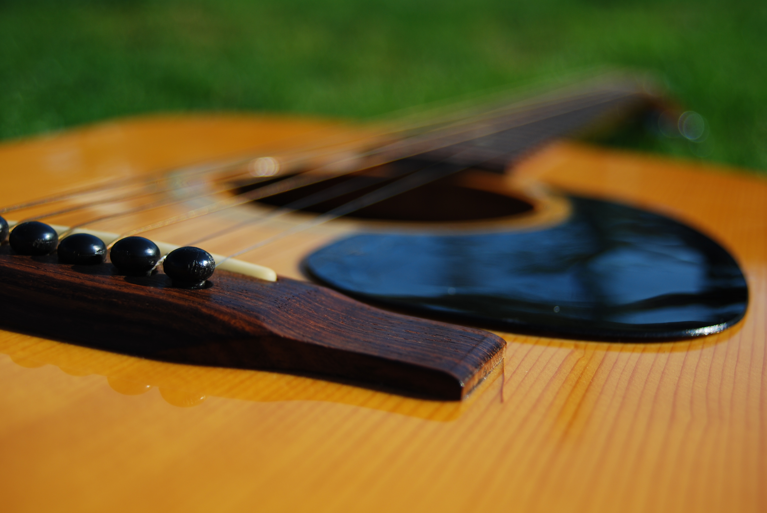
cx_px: 384
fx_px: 1088
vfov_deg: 26.6
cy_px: 256
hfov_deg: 38.8
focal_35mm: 51
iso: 100
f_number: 4.8
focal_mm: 34
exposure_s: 1/640
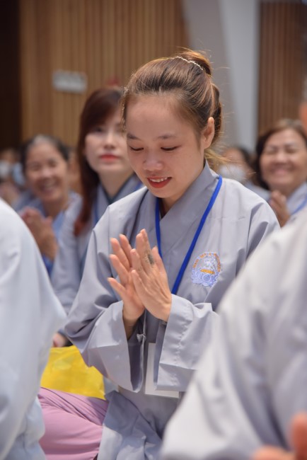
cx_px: 154
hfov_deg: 13.7
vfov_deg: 20.4
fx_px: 1278
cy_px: 230
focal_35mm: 100
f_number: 4.5
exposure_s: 1/160
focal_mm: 100
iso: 1250
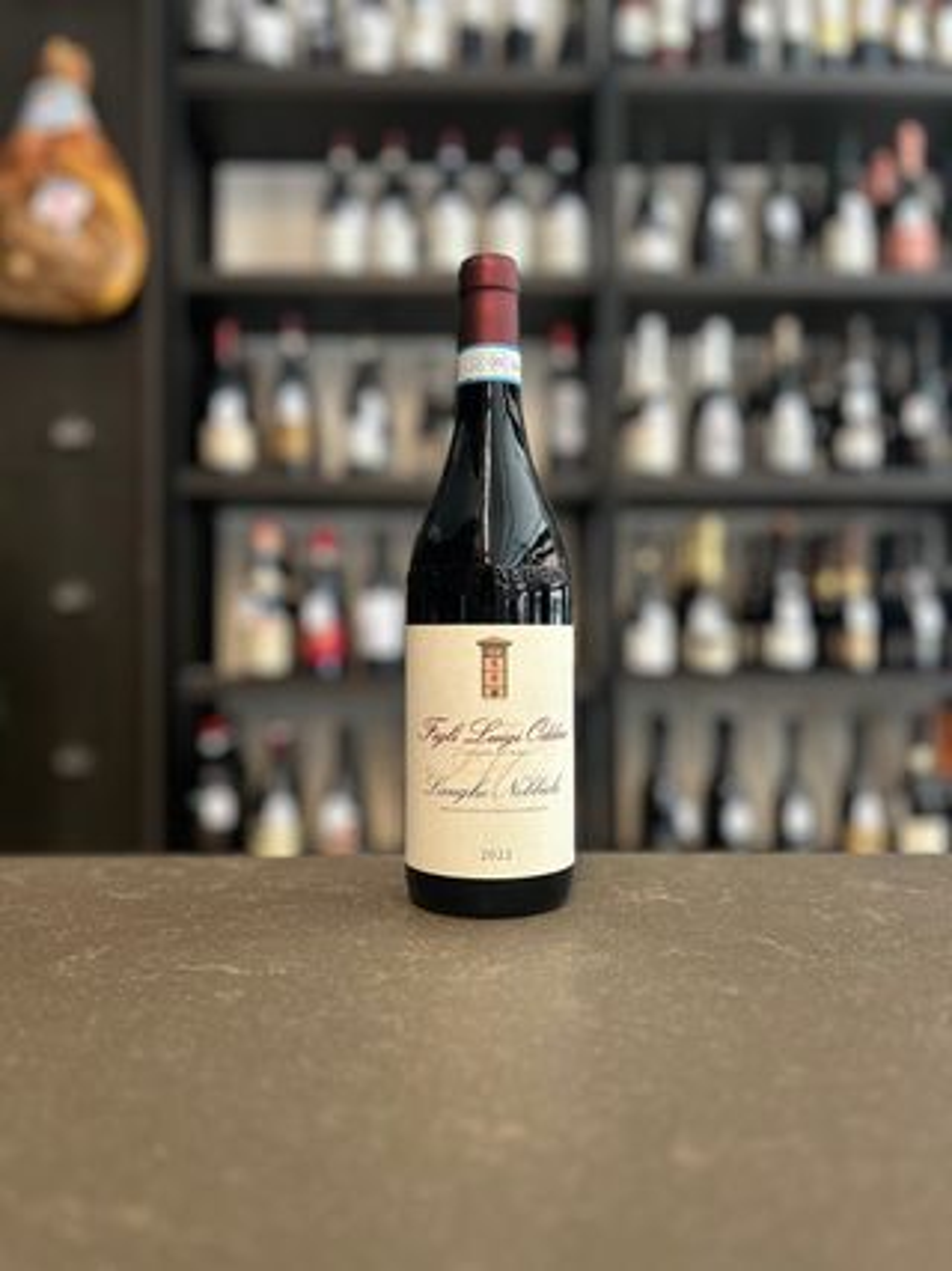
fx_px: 954
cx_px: 476
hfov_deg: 53.0
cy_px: 636
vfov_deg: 67.3
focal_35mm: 26
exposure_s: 1/60
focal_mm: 5.7
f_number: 1.5
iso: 200
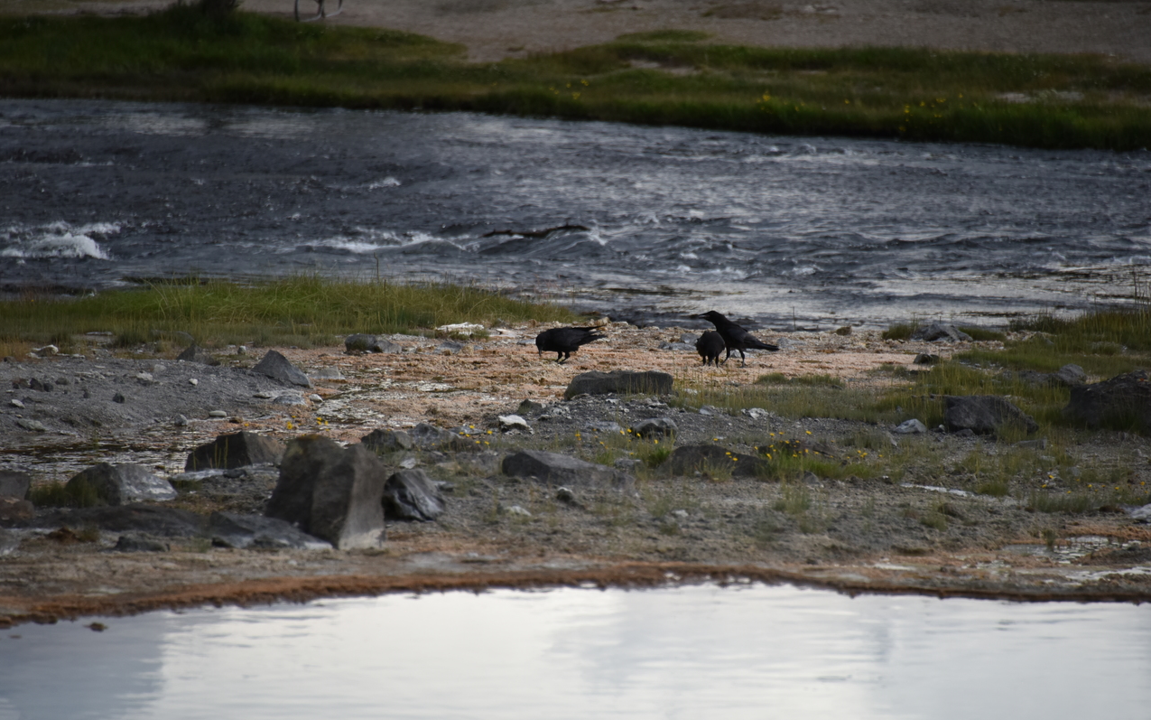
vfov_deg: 4.3
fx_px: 9631
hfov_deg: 6.8
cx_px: 577
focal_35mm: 307
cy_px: 339
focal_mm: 300
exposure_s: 1/640
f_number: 5.6
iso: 800
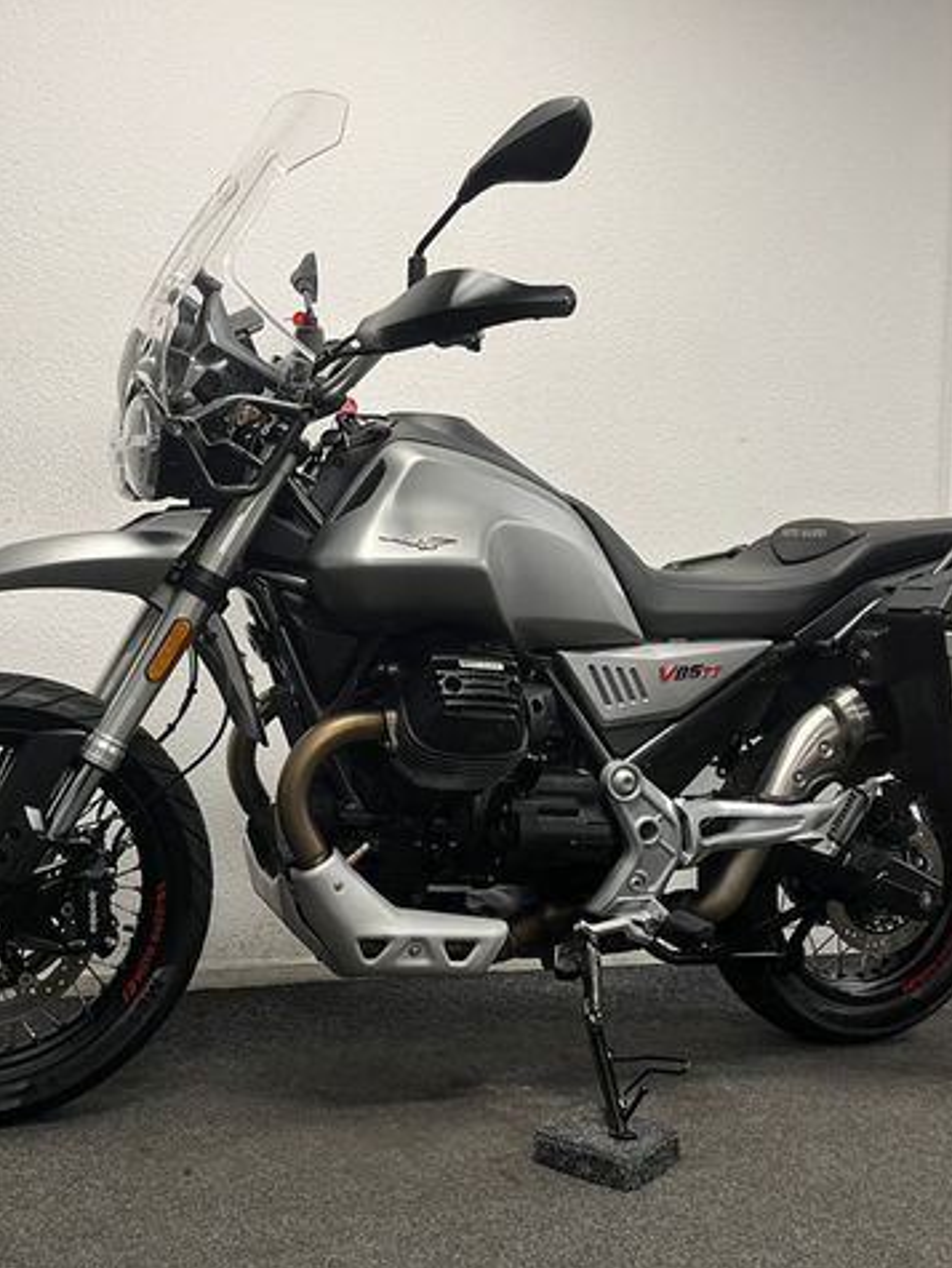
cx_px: 421
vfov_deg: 52.6
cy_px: 638
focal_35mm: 35
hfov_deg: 40.7
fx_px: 1282
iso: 64
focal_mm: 5.1
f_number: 1.6
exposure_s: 1/50
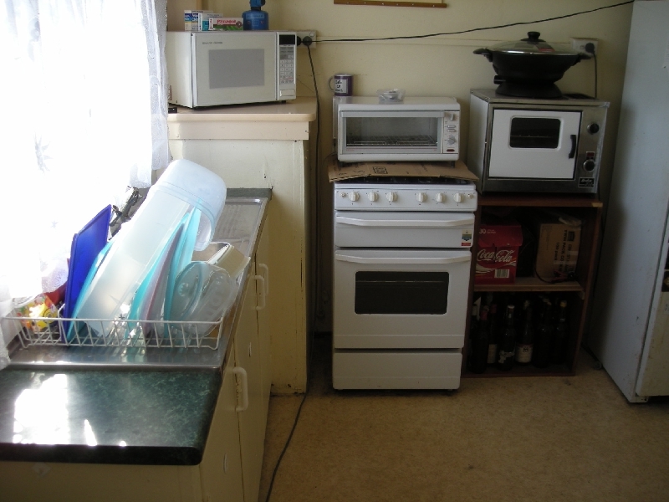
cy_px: 251
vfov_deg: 40.7
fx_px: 676
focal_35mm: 35
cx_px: 334
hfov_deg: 52.6
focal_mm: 5.7
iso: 65
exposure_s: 1/61.2
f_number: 2.8
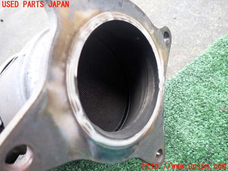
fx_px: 165
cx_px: 114
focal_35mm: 25
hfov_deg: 69.4
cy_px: 86
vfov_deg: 54.9
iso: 100
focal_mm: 4.5
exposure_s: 1/125
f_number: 2
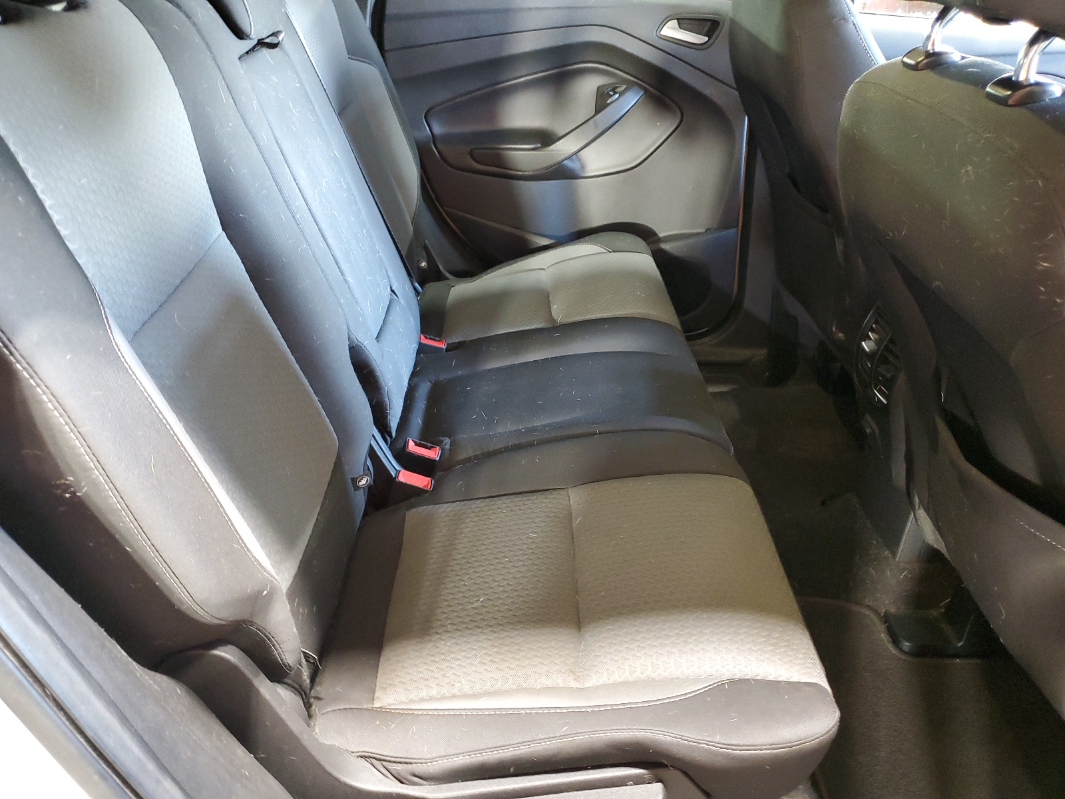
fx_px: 800
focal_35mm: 26
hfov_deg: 67.3
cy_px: 400
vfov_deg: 53.1
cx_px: 532
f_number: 1.5
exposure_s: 1/15
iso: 293
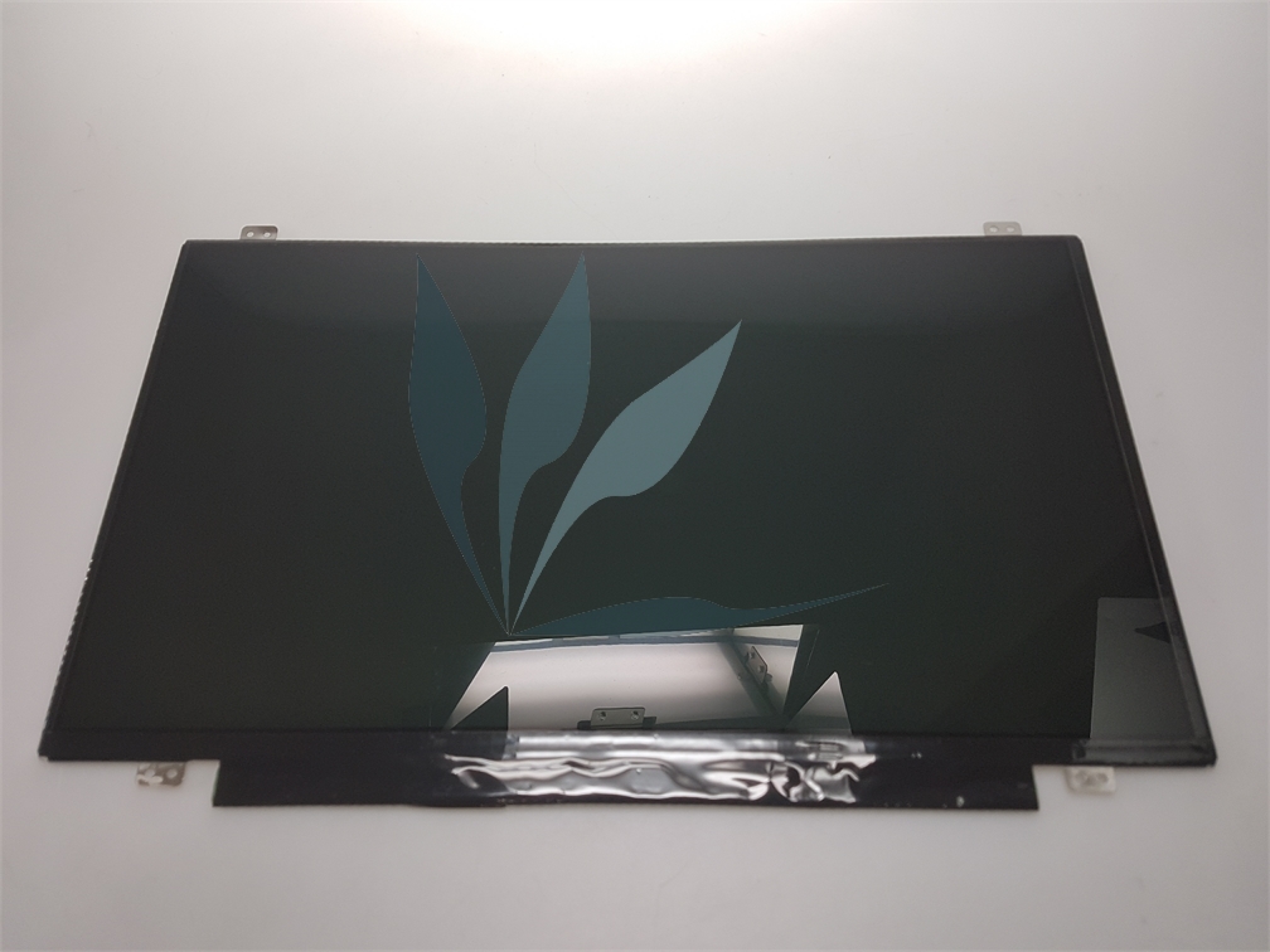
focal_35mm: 26
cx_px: 635
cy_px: 476
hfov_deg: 67.3
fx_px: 954
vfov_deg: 53.1
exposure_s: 1/100
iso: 50
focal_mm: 4.2
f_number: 1.7
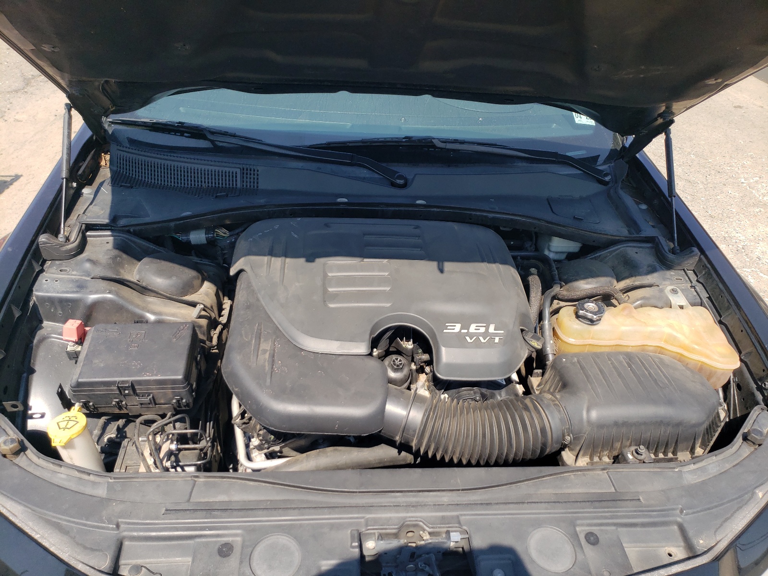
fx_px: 577
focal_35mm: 26
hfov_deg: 67.3
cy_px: 288
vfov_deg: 53.1
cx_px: 384
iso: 50
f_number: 1.5
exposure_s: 1/1429
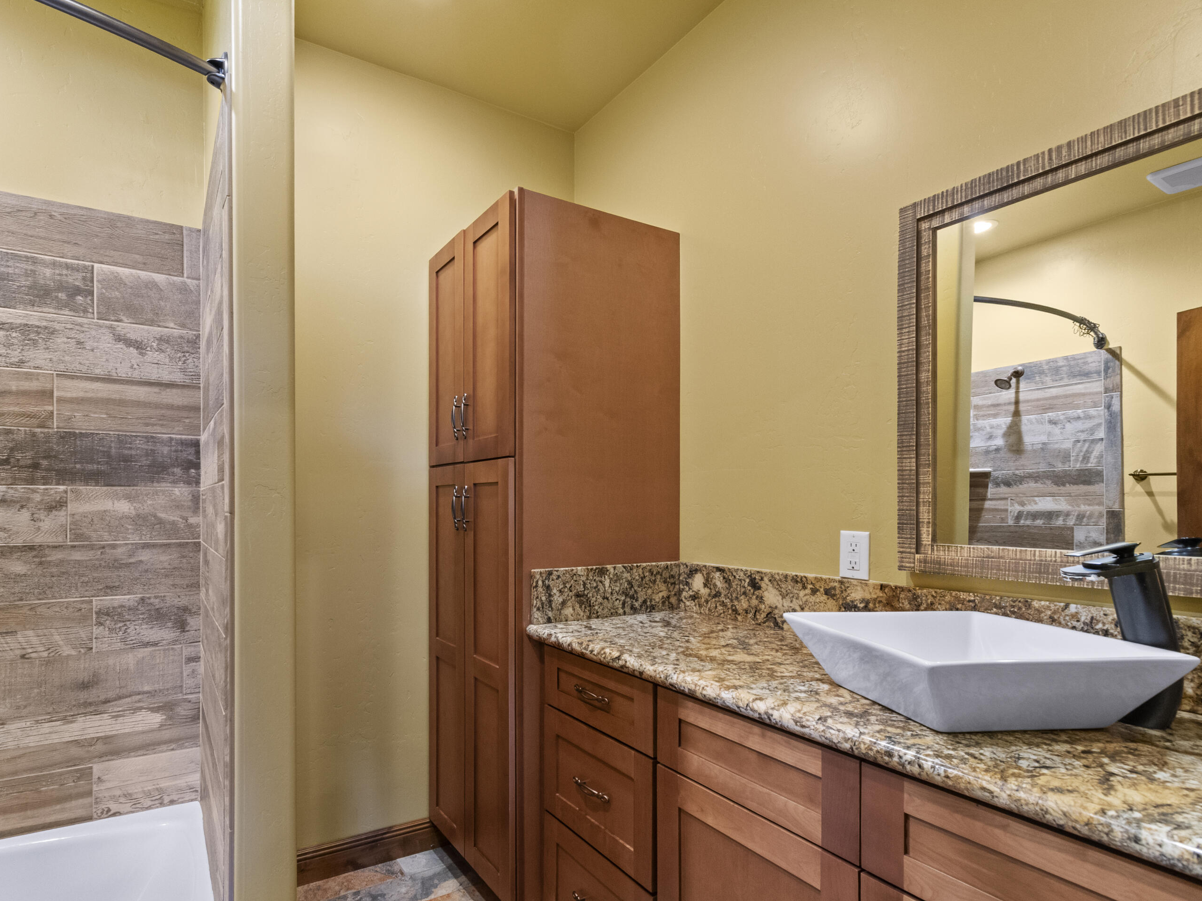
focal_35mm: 17
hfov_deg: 90.6
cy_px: 463
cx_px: 526
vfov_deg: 74.7
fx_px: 590
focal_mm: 10
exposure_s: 1/3
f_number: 8
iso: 640
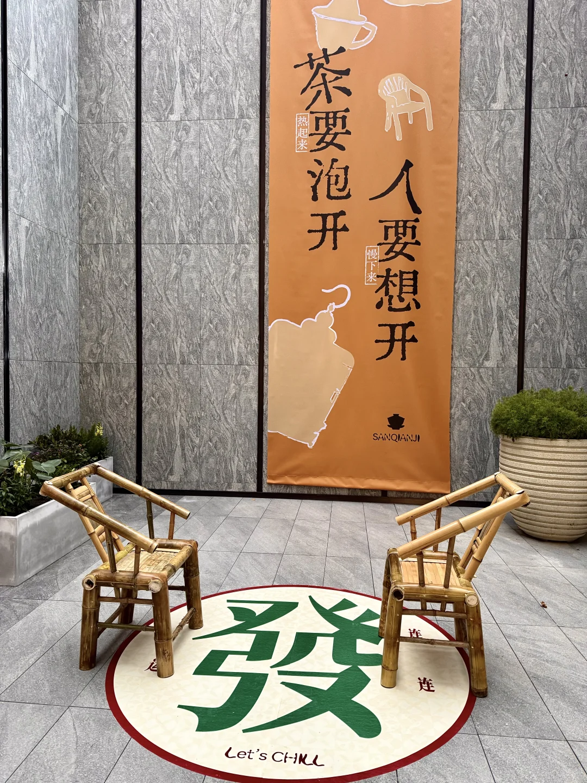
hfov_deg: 56.8
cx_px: 294
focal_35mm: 24
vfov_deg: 71.6
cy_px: 392
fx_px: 543
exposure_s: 1/60
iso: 250
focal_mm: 6.76
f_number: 1.78
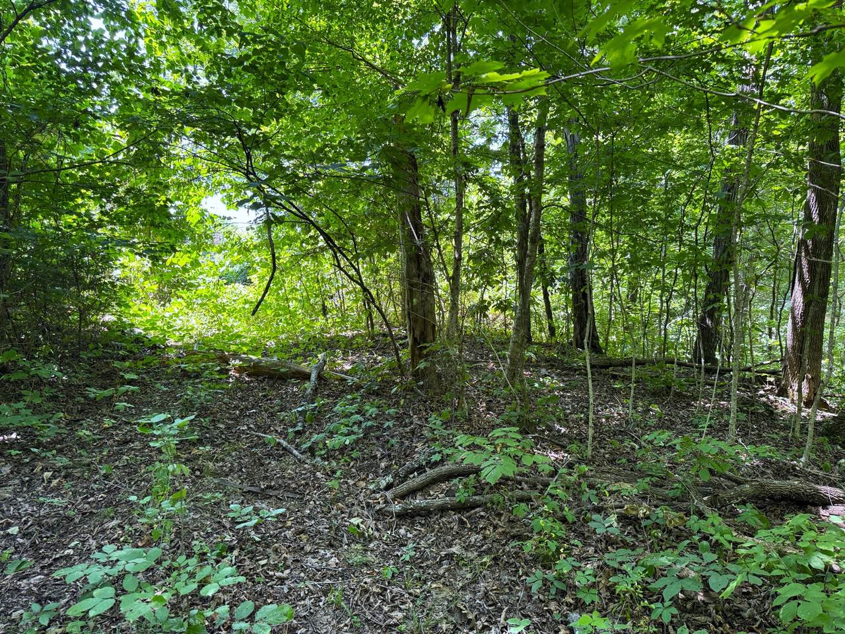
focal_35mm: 24
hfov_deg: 71.6
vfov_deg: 56.8
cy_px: 317
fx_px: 586
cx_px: 422
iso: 100
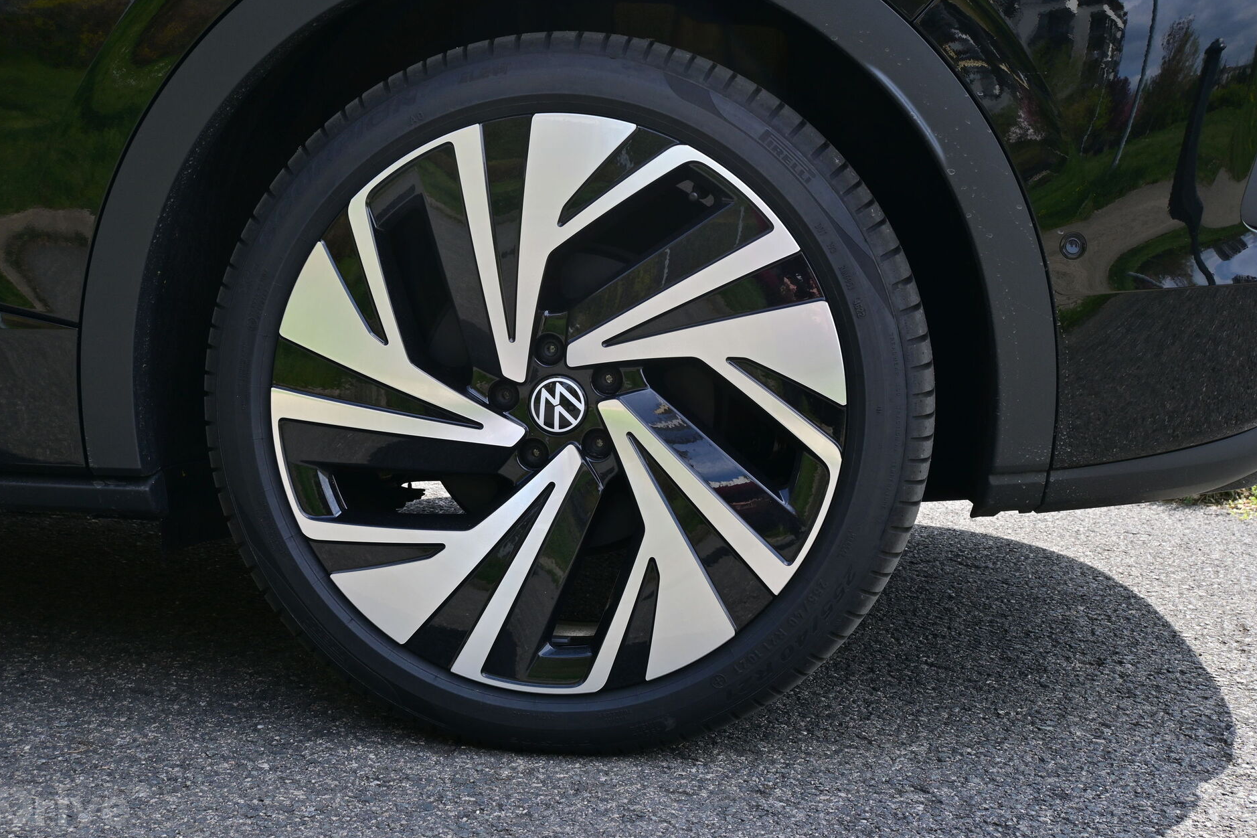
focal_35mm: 46
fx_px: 1606
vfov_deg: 29.2
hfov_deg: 42.7
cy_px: 416
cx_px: 616
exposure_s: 1/100
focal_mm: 30
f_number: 10
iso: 100
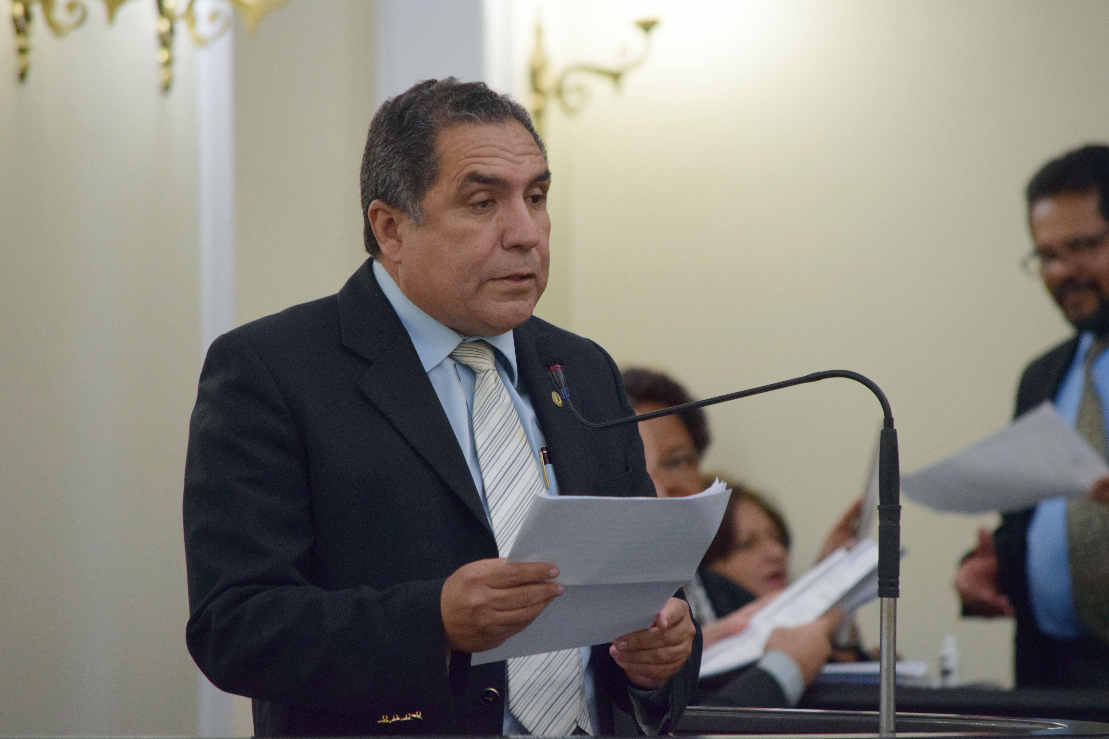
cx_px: 554
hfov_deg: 6.5
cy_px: 370
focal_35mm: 315
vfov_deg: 4.4
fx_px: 9703
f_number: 5.3
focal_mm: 210
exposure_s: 1/125
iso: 2500
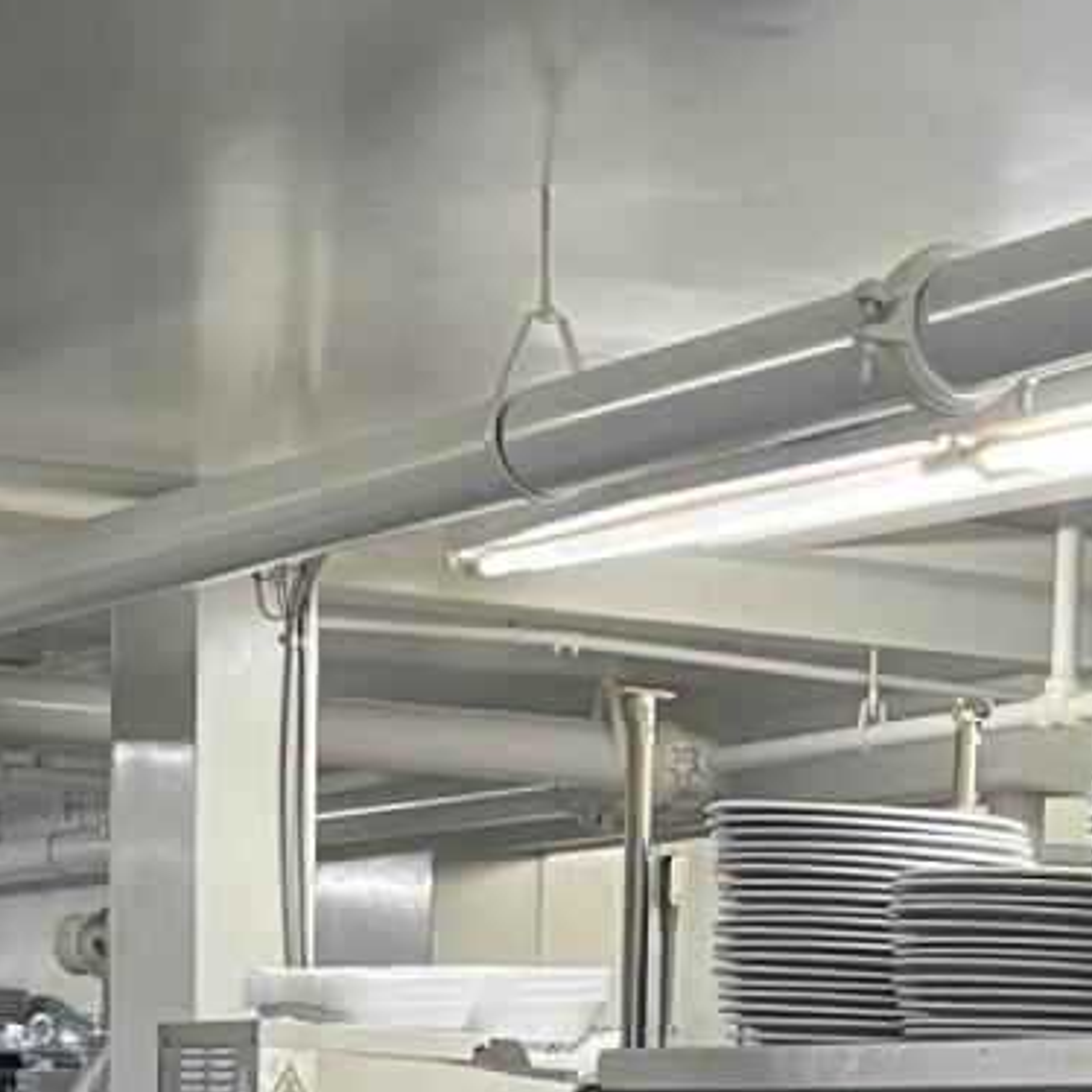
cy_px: 1983
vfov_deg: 12.8
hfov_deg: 14.2
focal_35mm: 123
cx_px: 642
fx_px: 4390
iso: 160
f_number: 1.6
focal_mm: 5.1
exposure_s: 1/60
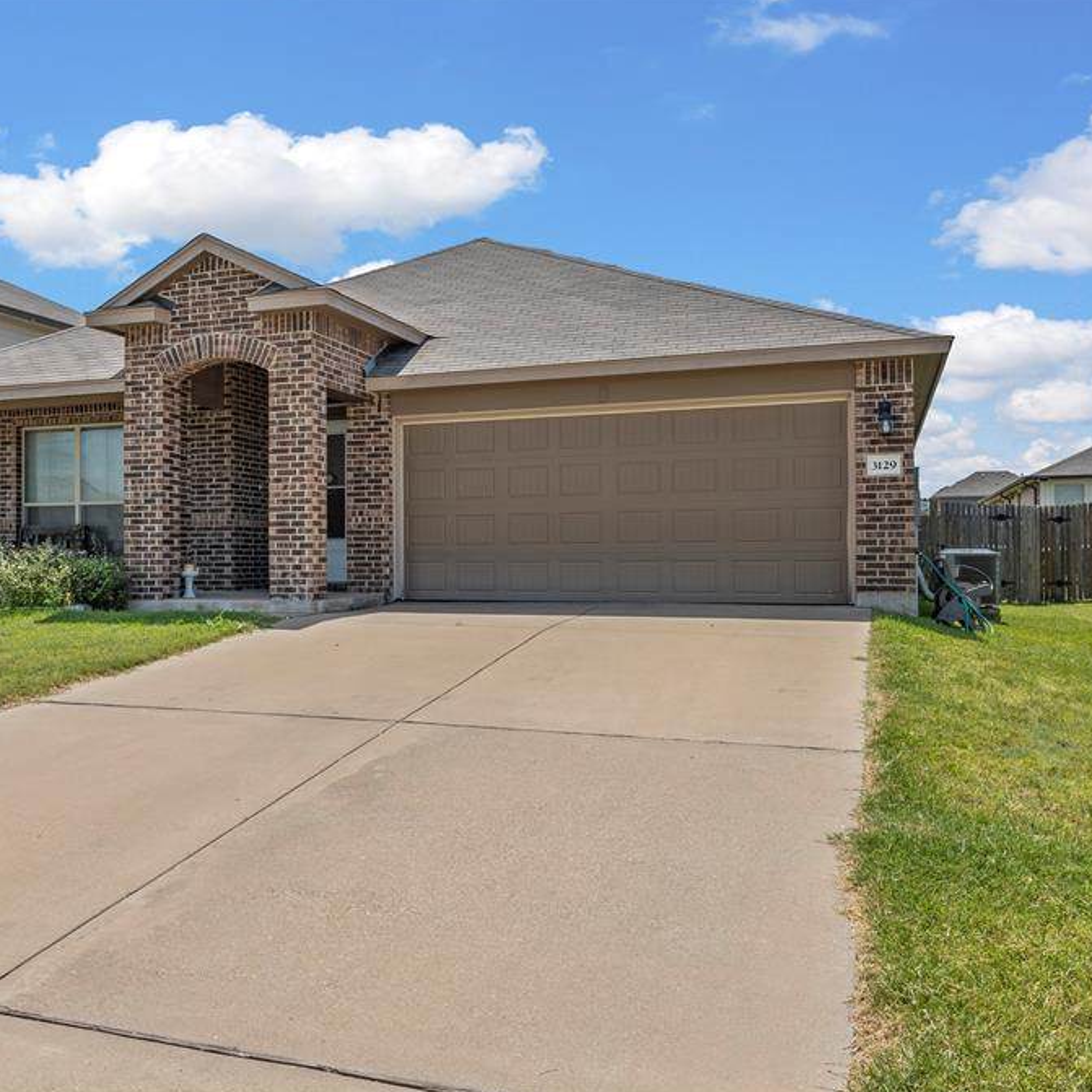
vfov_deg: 47.2
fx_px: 1249
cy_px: 545
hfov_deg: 45.9
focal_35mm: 35
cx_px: 299
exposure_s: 1/80
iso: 250
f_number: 9
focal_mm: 18
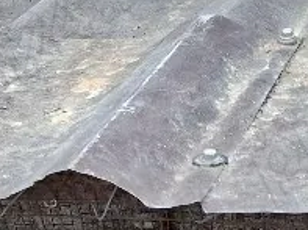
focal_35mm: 117
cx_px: 116
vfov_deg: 11.3
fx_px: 1039
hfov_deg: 16.8
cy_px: 480
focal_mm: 5.54
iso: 320
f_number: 1.8
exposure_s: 1/25
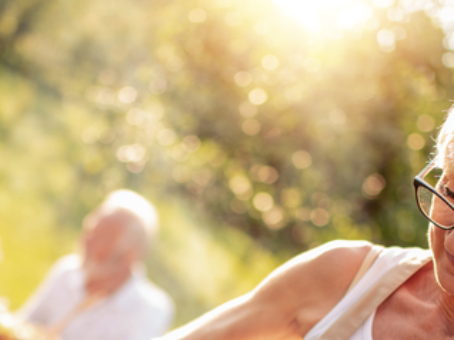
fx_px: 1166
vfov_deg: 16.1
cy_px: 370
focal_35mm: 89
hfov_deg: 22.0
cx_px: 204
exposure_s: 1/500
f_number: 1.6
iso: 64
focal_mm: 35
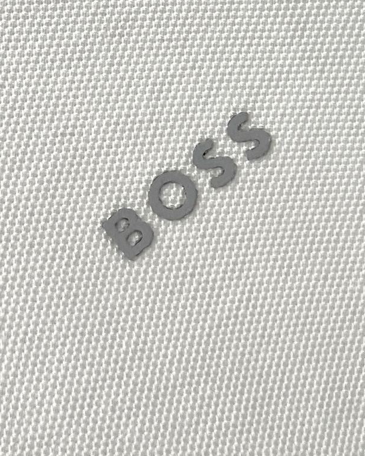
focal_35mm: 28
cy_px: 220
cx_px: 186
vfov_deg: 62.2
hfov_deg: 51.5
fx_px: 378
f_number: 1.8
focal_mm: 4.25
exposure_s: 1/122
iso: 40
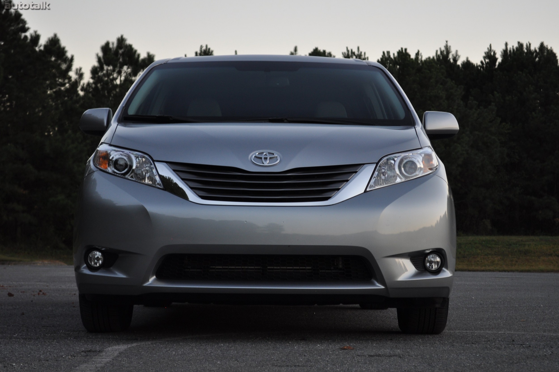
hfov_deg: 24.6
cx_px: 280
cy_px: 186
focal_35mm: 82
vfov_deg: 16.5
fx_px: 1280
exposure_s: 1/80
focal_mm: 55
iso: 400
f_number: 5.6
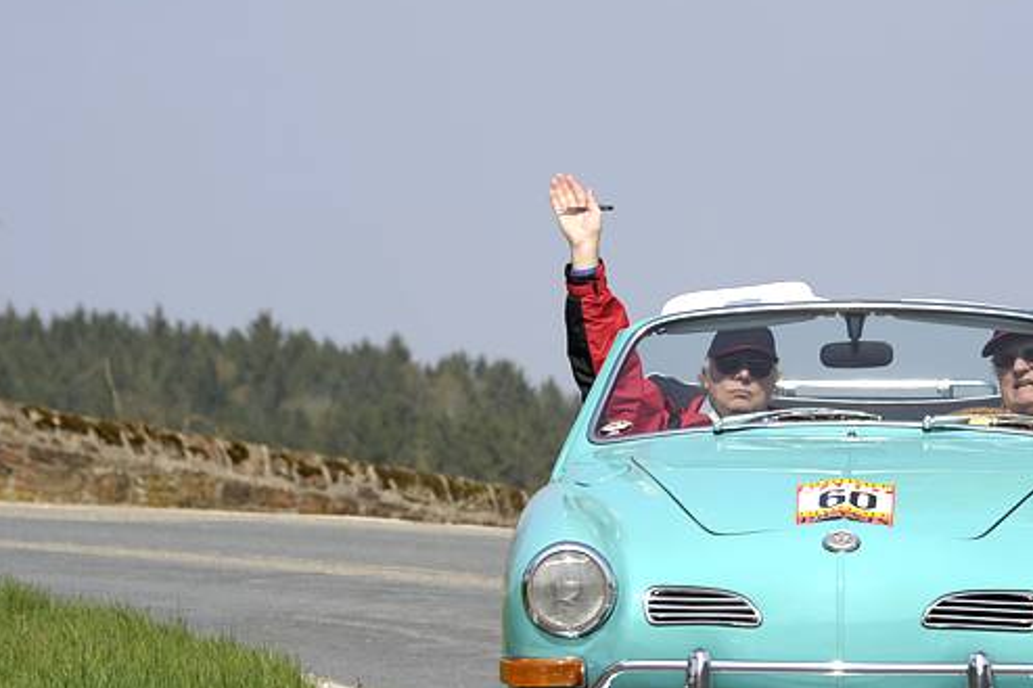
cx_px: 684
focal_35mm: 356
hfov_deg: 5.8
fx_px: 10211
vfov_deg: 3.9
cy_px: 529
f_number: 14
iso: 200
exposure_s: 1/250
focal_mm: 220
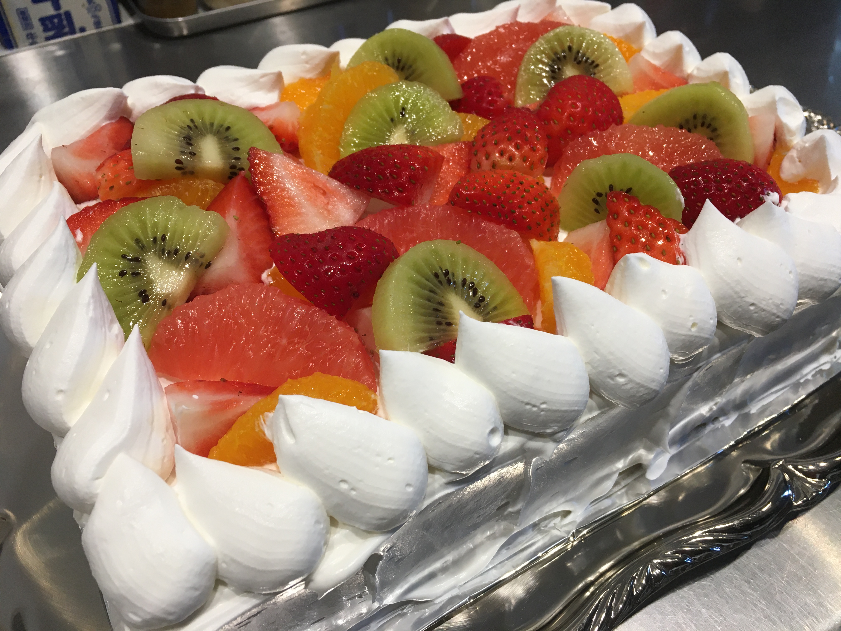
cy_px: 316
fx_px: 705
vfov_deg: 48.2
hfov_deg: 61.7
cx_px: 420
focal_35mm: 29
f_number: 2.2
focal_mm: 4.15
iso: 32
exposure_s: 1/30
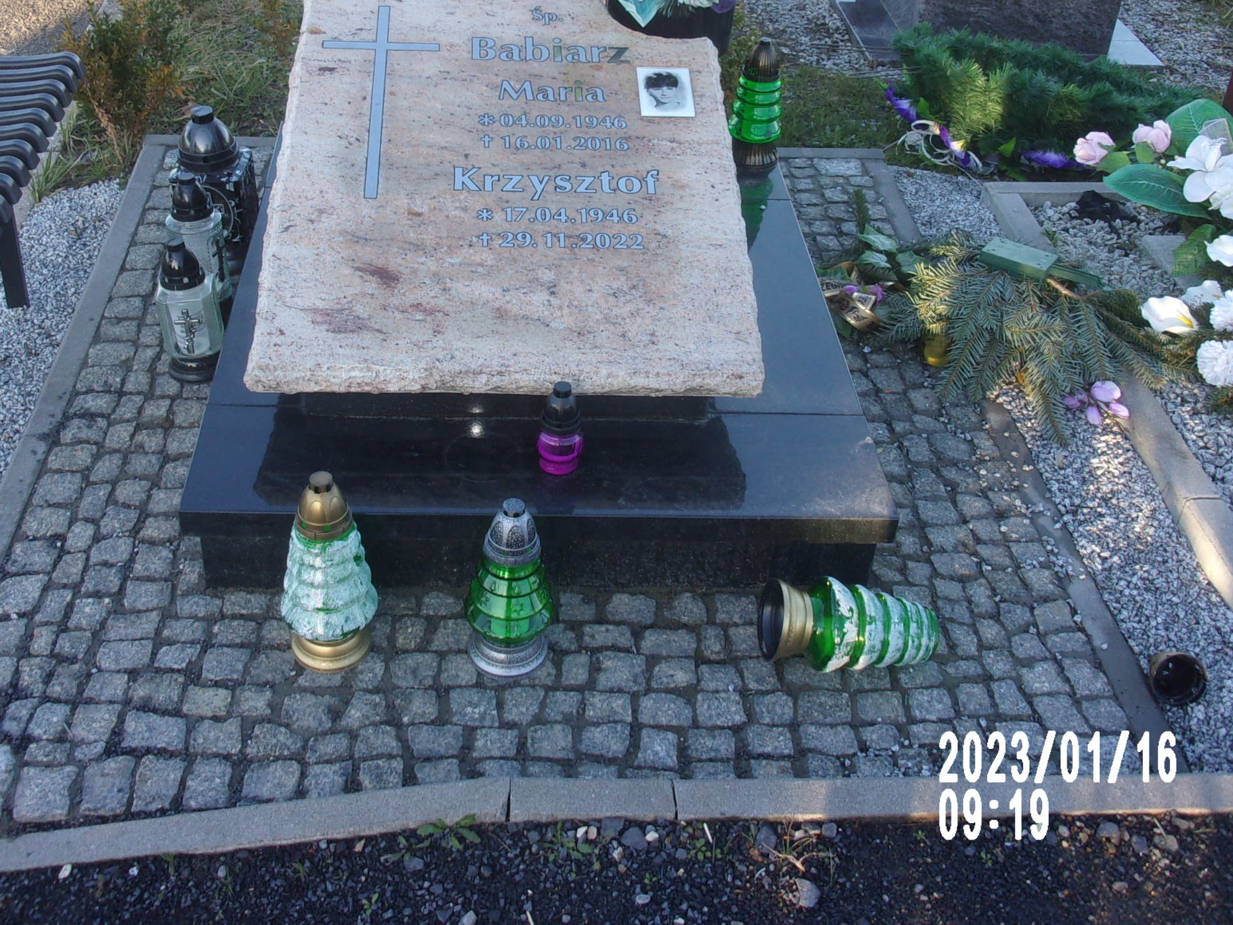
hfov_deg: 47.8
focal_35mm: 39
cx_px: 568
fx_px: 1389
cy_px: 284
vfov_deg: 36.3
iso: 80
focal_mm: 5.1
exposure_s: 1/75
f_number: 3.9
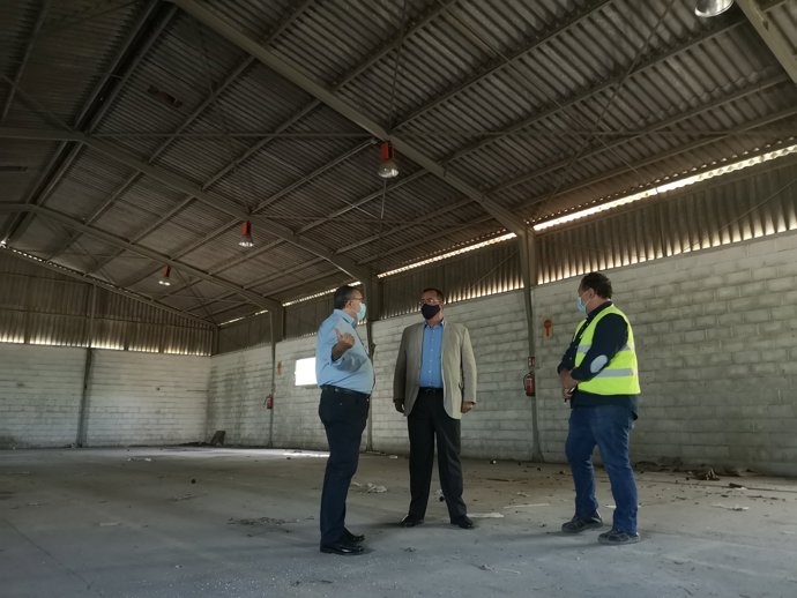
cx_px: 398
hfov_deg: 65.3
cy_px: 299
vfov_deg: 51.4
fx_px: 622
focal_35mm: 27
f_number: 1.8
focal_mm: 5.58
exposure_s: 1/20
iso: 500
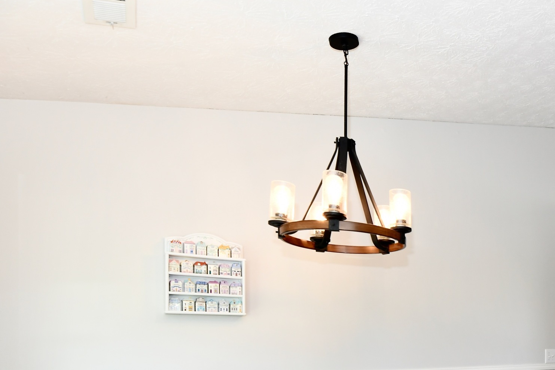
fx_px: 447
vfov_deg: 40.4
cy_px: 355
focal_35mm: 29
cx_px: 521
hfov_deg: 53.7
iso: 640
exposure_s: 1/60
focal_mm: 14
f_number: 6.3
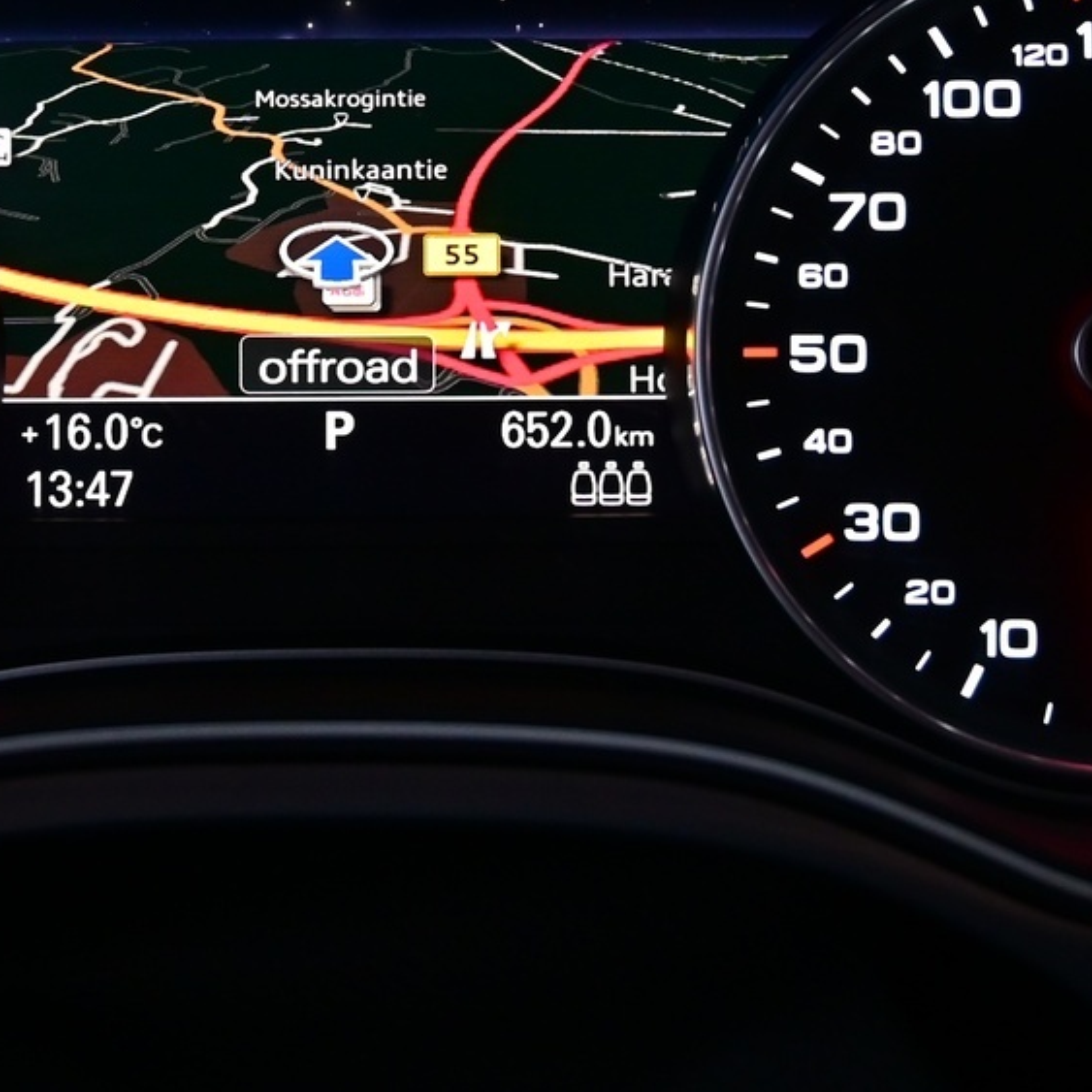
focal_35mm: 90
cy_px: 299
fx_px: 3206
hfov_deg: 19.2
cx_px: 334
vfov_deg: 19.2
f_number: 4.2
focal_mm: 24.5
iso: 800
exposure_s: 1/40
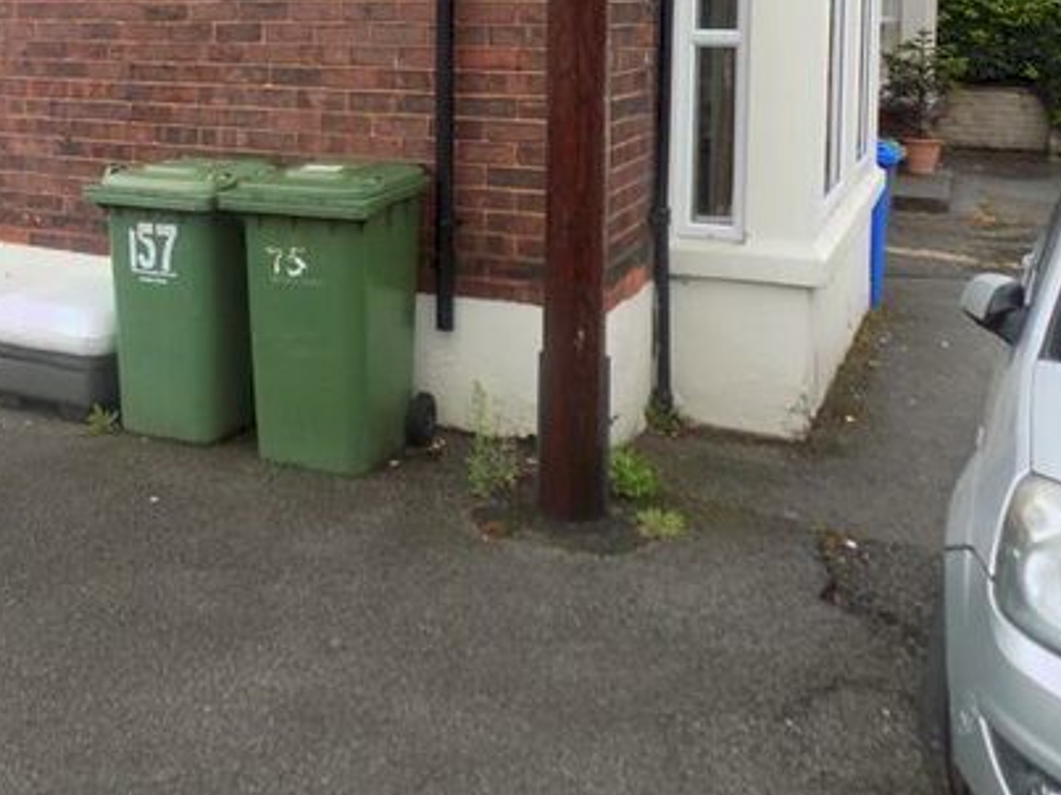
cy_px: 117
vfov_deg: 34.4
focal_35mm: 40
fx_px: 1226
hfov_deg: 45.7
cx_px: 316
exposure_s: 1/320
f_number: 3.1
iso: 80
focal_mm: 4
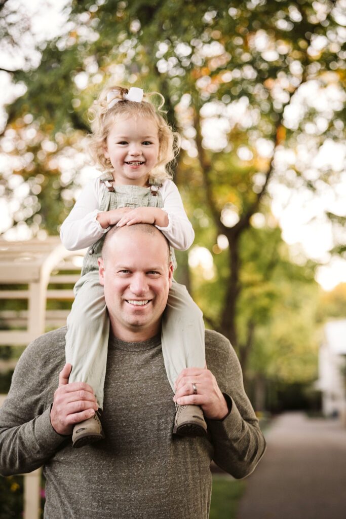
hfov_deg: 17.5
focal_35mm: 78
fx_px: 1124
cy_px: 260
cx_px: 173
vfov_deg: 26.0
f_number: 3.2
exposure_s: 1/200
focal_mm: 78
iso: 1000
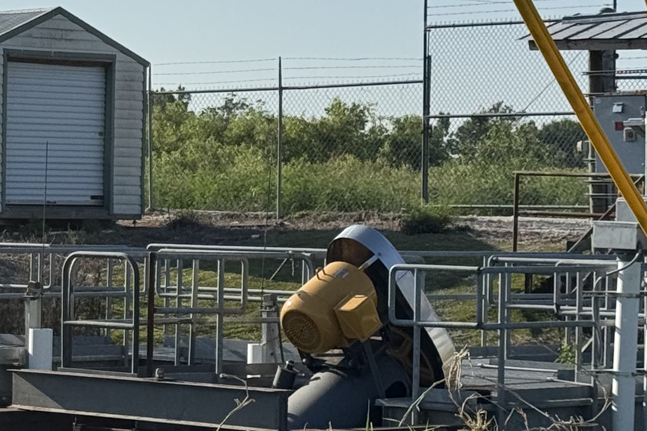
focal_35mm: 164
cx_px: -120
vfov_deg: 8.4
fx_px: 2947
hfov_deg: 12.3
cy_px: 283
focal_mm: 6.76
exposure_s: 1/7092
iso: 64
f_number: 1.78
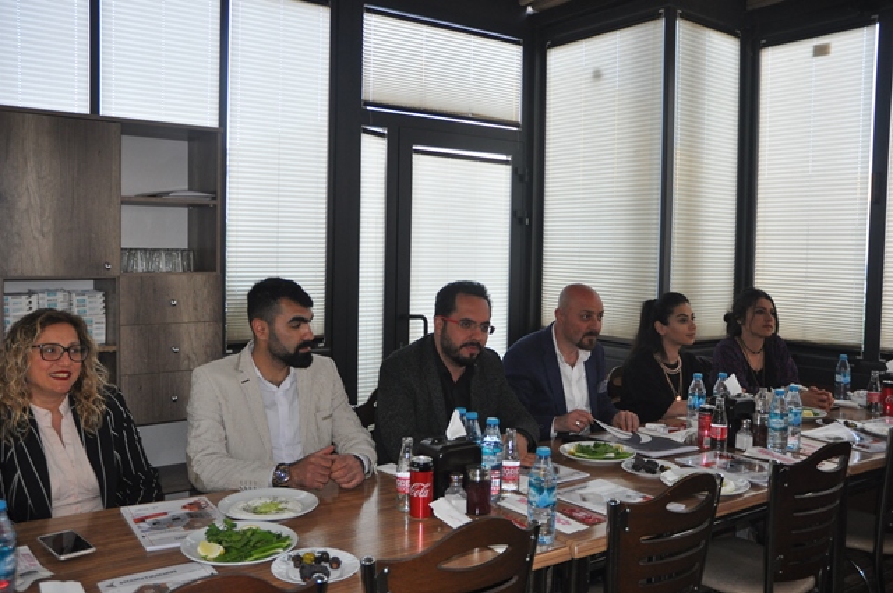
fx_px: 818
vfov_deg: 39.9
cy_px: 296
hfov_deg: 57.3
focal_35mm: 33
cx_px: 446
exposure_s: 1/80
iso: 800
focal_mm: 22
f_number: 3.5
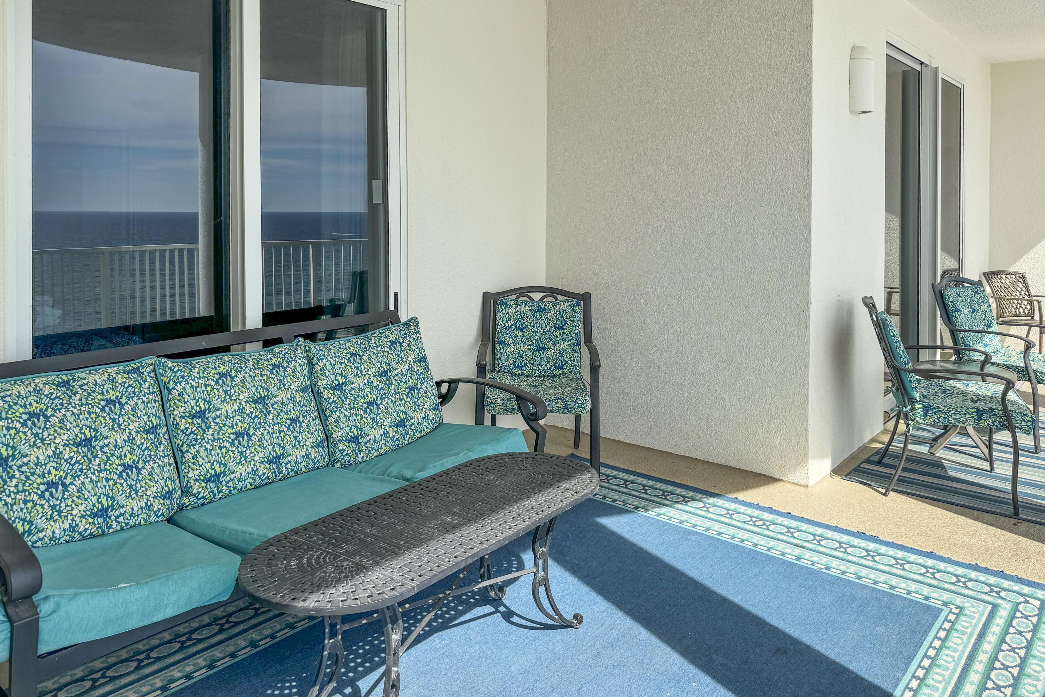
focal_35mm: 25
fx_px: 726
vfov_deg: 51.2
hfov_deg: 71.5
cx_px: 523
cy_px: 375
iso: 80
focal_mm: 6.76
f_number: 1.8
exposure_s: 1/3000
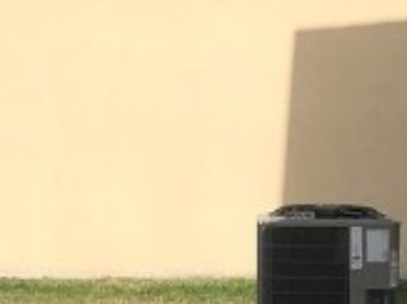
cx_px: 352
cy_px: 618
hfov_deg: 11.2
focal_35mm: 176
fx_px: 2068
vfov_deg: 8.0
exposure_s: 1/3690
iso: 20
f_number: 1.8
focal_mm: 3.99
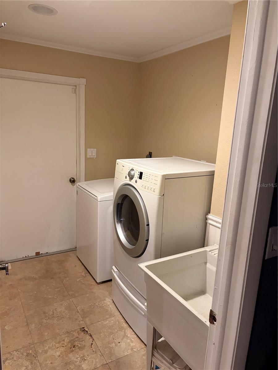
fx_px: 278
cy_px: 185
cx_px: 139
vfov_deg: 67.3
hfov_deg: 53.1
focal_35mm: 26
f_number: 1.6
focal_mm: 5.96
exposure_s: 1/60
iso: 400
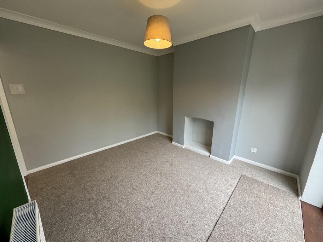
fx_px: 131
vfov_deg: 85.7
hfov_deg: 102.1
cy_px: 121
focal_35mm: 14
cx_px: 162
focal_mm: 2.22
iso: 50
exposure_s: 1/99
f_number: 2.2
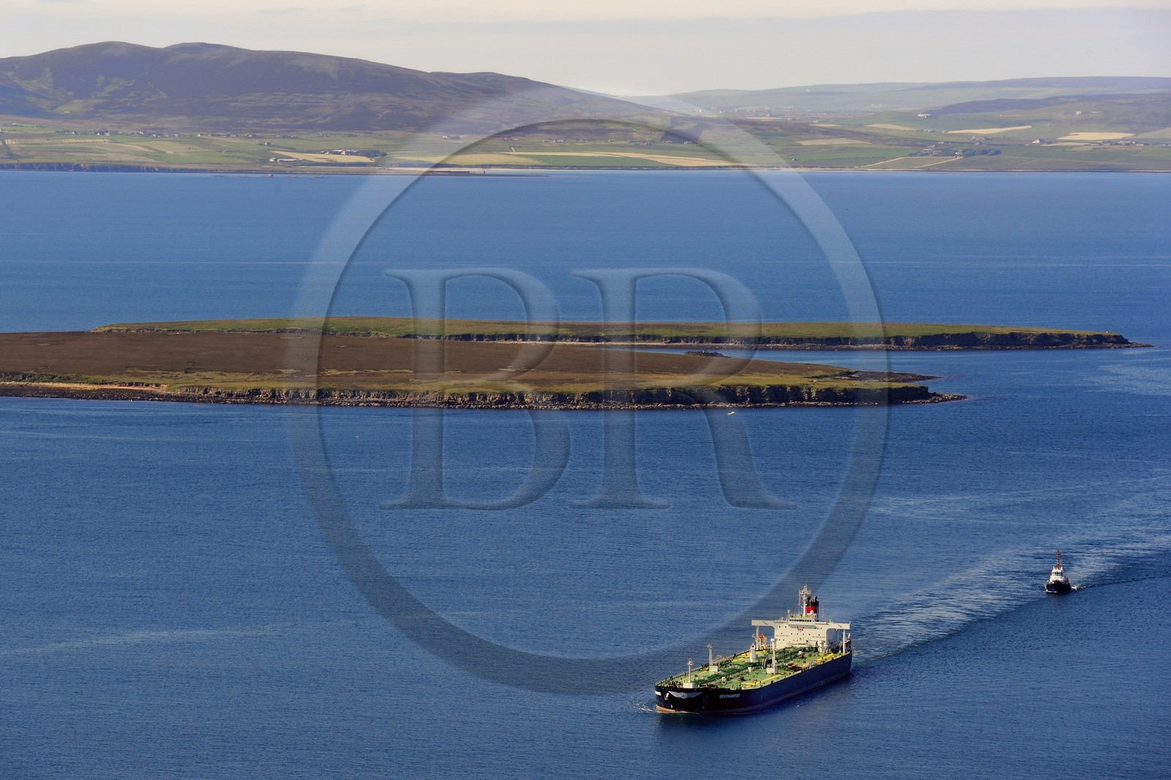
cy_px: 390
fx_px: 6179
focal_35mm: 190
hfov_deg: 10.8
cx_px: 586
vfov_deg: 7.2
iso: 400
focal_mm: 190
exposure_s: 1/800
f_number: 8
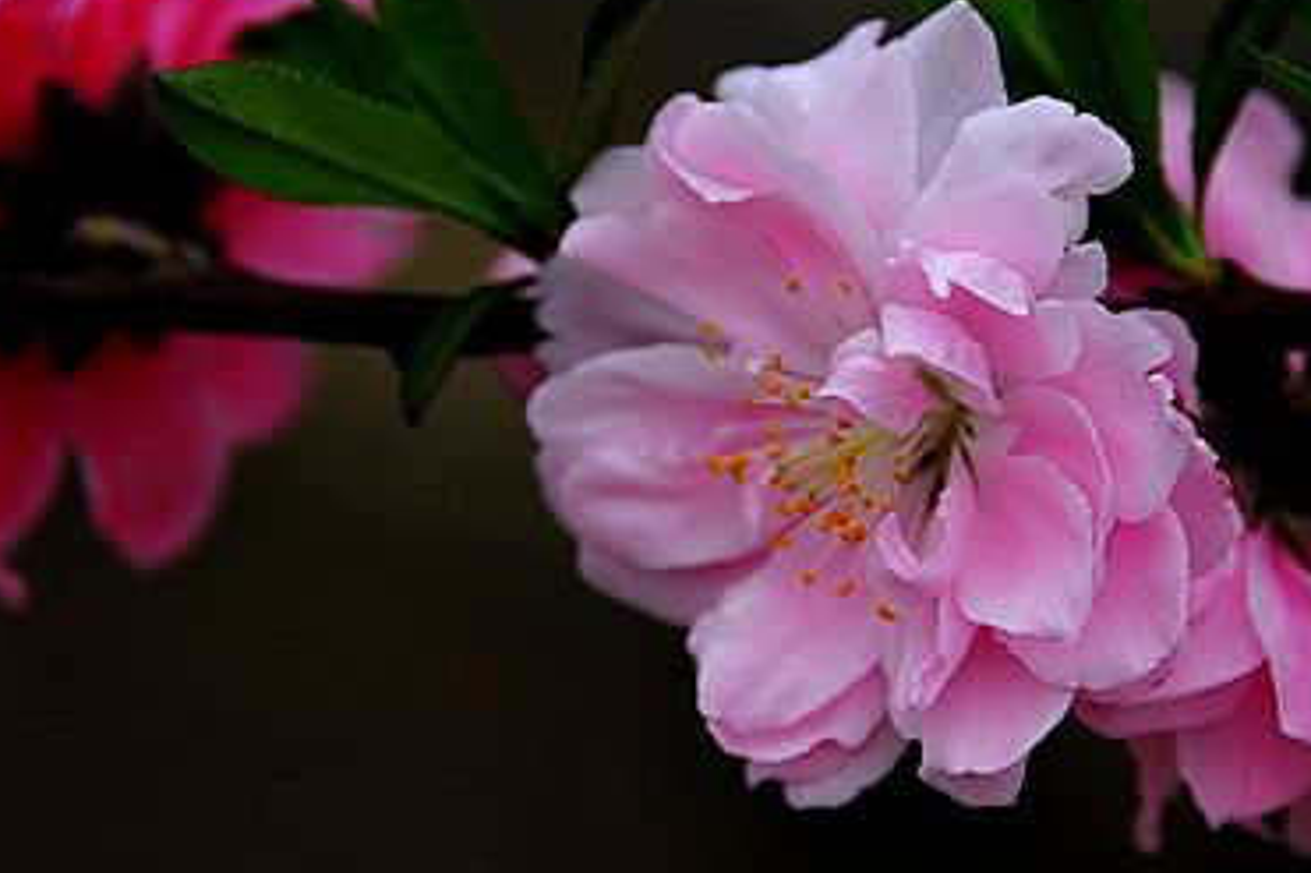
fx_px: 23550
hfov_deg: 3.2
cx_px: 809
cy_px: 352
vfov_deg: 2.1
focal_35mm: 647
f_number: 5.6
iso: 800
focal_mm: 300
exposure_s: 1/640
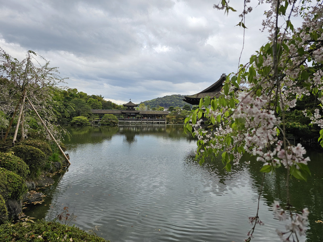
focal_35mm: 23
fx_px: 215
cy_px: 121
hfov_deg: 73.9
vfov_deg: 58.9
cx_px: 162
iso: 25
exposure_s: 1/1019
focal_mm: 6.3
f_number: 1.7
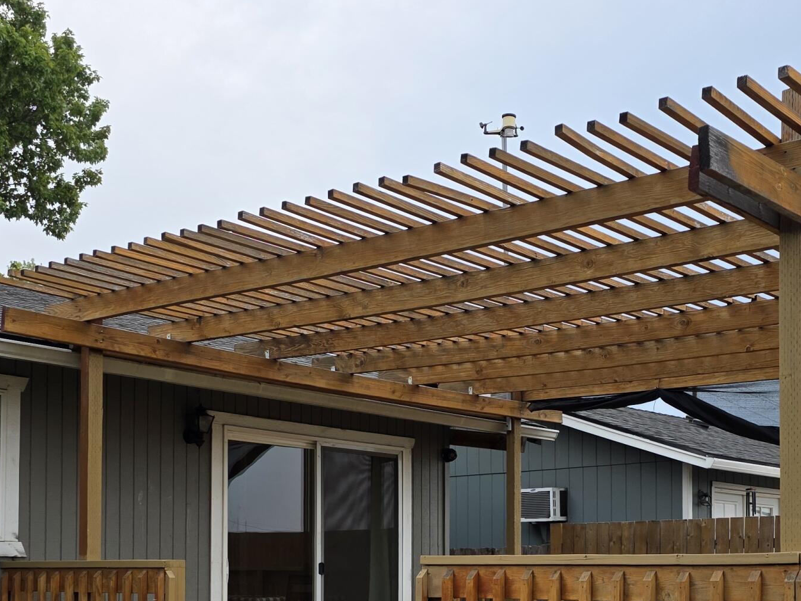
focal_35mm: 51
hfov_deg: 37.1
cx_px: 534
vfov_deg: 27.5
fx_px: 1180
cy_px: 551
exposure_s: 1/1951
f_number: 1.7
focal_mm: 6.3
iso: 80
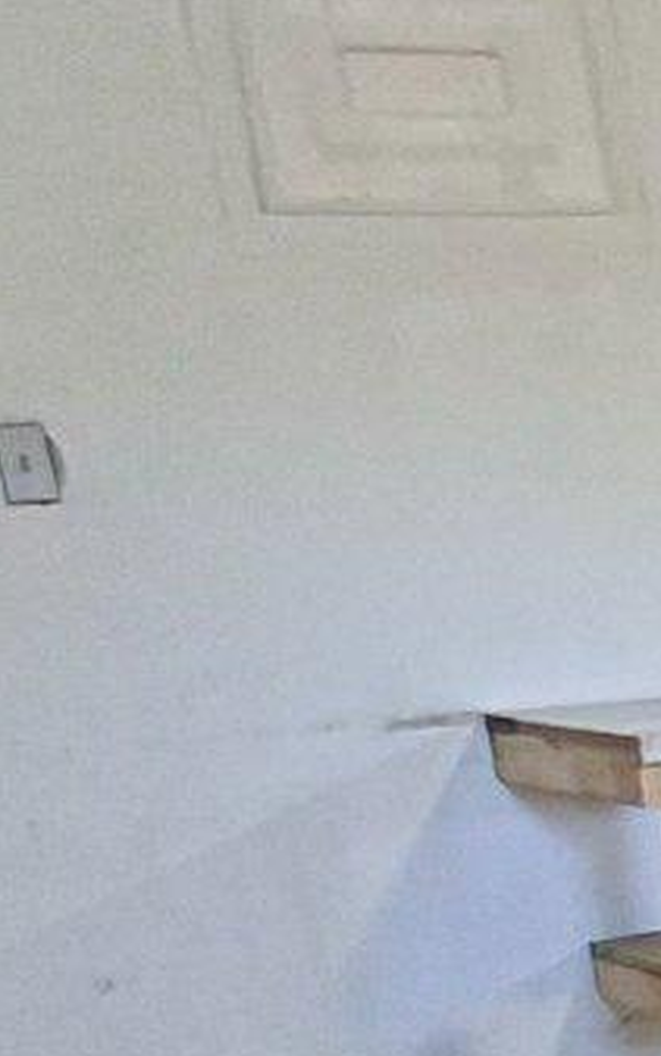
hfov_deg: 9.9
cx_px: 1920
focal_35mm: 103
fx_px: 2965
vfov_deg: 19.2
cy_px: 1225
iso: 200
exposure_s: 1/40
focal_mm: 1.64
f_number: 2.2
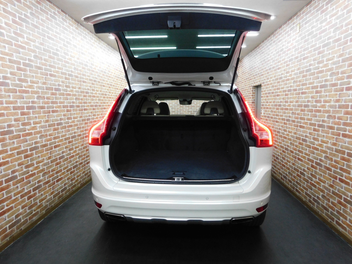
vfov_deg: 58.9
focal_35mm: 23
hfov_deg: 73.9
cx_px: 176
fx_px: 234
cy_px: 132
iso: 320
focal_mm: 4
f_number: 3
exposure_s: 1/30
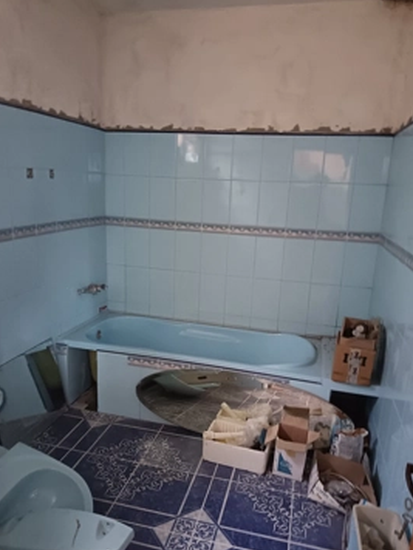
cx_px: 203
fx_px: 430
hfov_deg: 51.4
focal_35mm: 27
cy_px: 301
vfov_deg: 65.2
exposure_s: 1/14.3
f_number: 1.75
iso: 9587
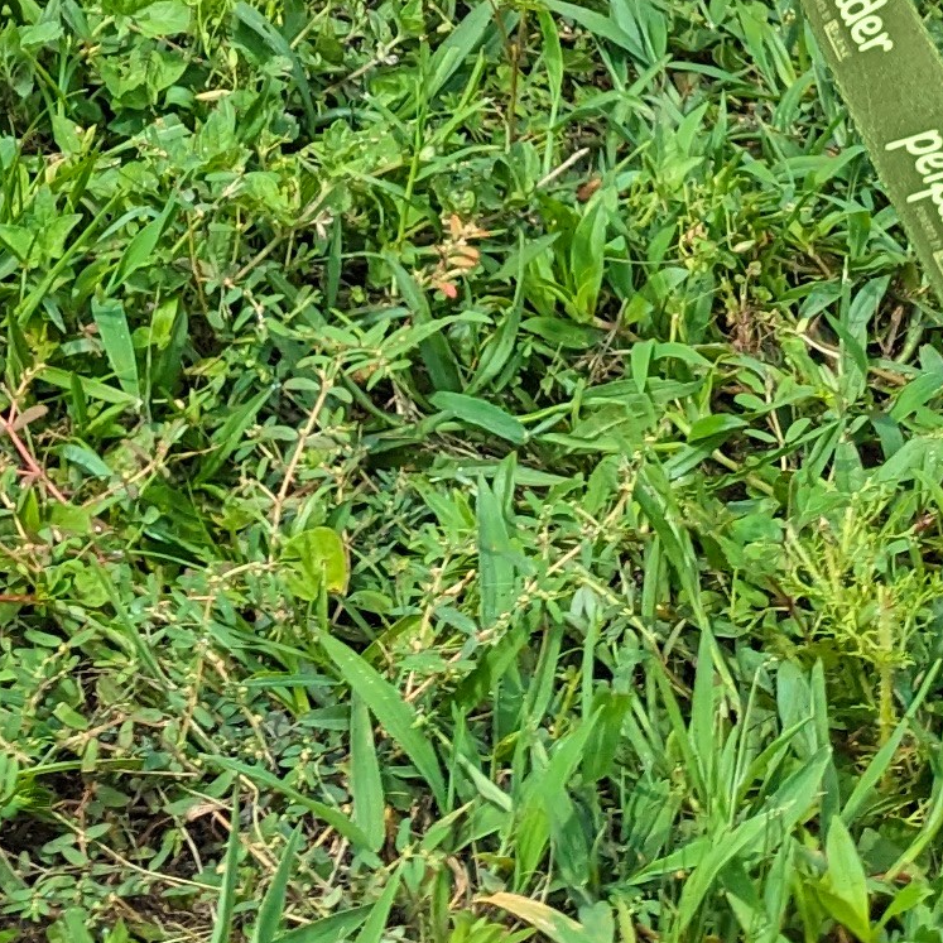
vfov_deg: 13.0
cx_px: -160
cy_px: -954
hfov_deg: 14.6
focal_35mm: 116
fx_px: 3575
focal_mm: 6.81
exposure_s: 1/1167
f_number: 1.85
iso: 42
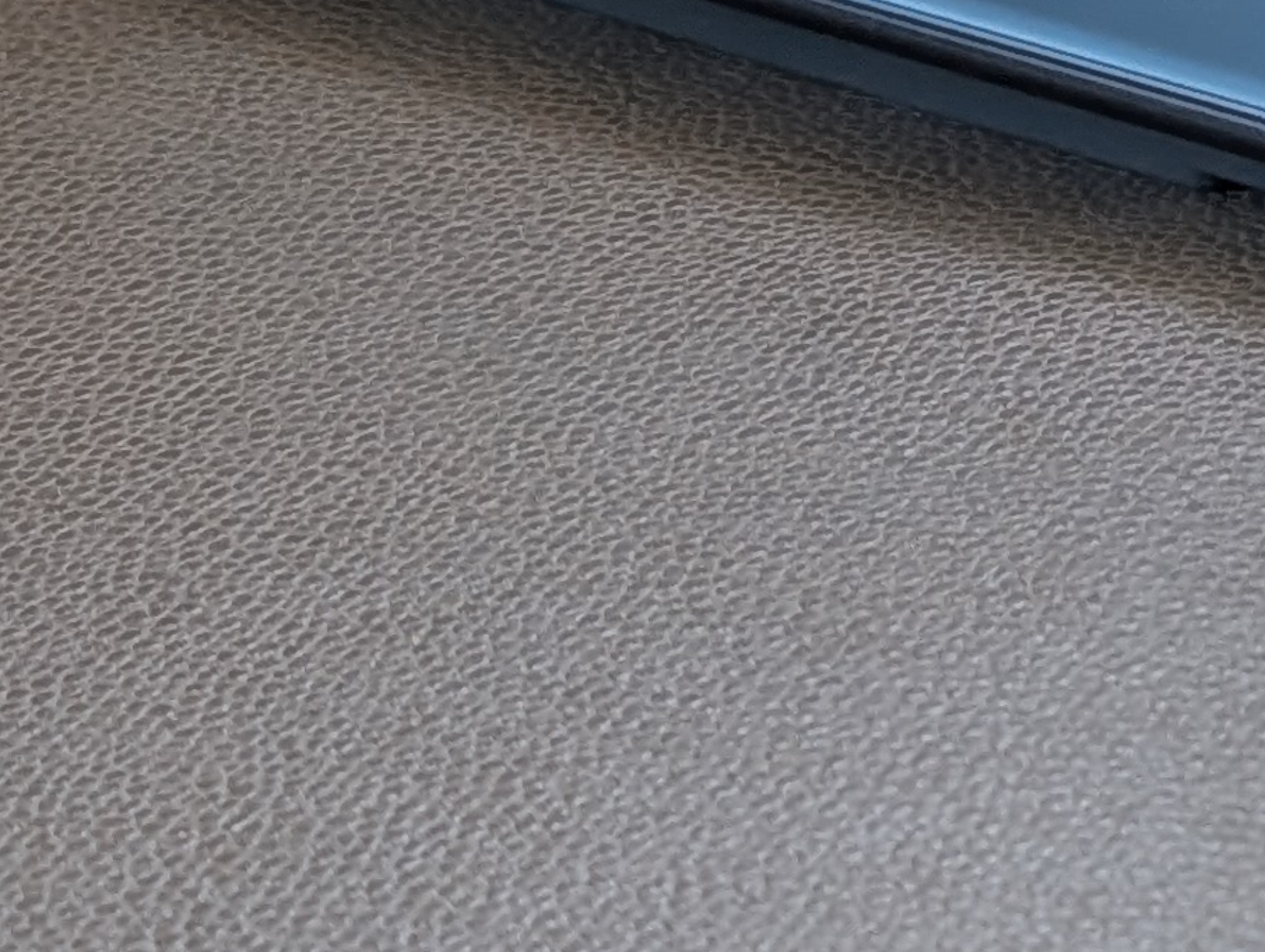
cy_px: -938
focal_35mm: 221
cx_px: 2735
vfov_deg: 6.5
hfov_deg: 8.4
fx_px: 8086
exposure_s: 1/24.1
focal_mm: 6.9
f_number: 1.68
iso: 70
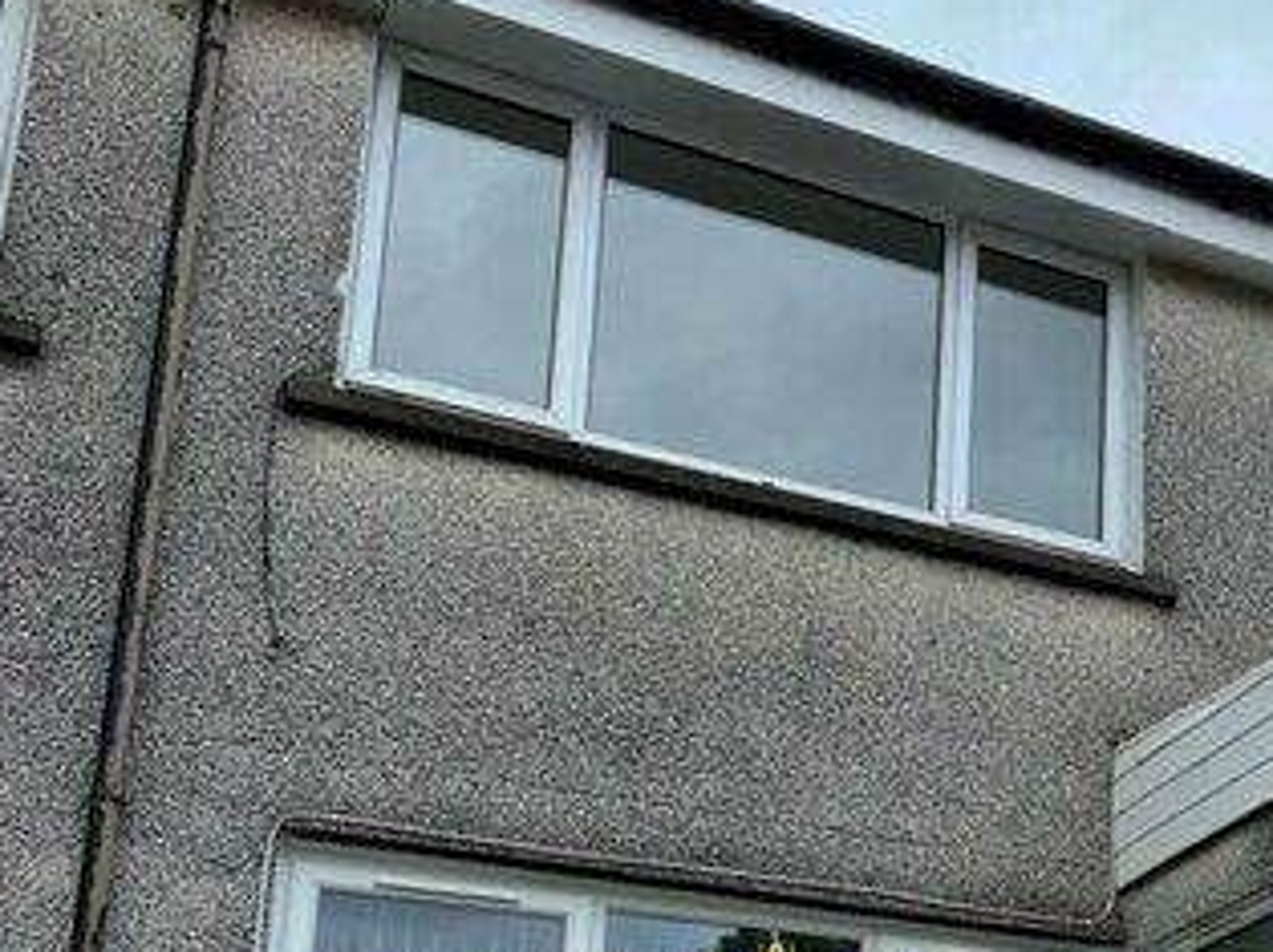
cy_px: 974
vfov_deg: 24.0
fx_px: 2131
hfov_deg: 30.2
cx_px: 1366
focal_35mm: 58
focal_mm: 5.1
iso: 50
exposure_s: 1/1536
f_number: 1.6
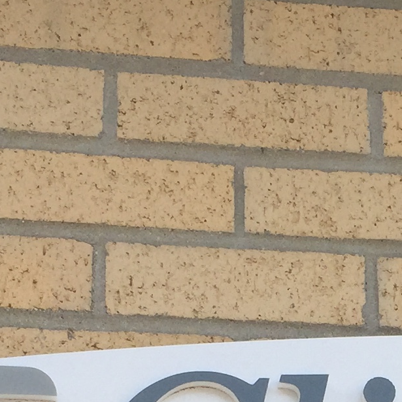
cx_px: 415
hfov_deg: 12.7
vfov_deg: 12.4
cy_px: 534
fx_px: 1787
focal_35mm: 136
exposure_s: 1/507
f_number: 2.2
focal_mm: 4.15
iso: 32
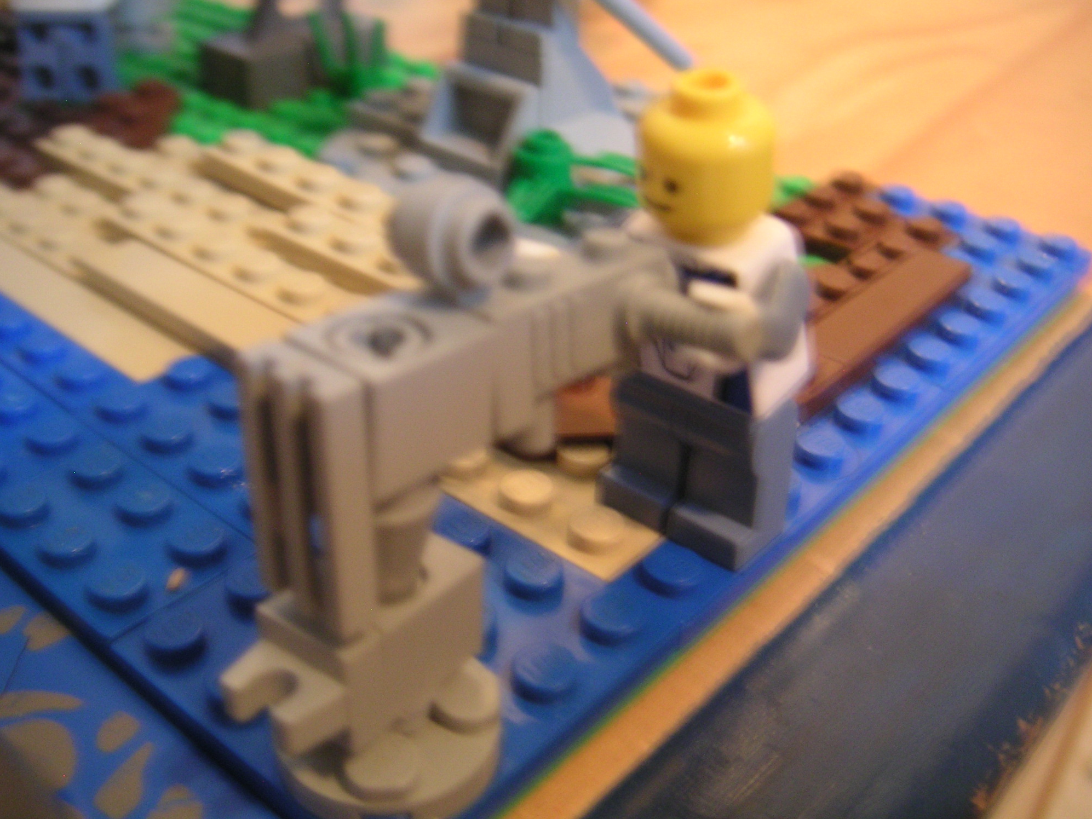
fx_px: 1199
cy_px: 404
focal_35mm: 38
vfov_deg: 37.7
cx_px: 532
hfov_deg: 49.0
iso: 100
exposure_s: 1/1.6
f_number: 2.8
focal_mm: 5.7
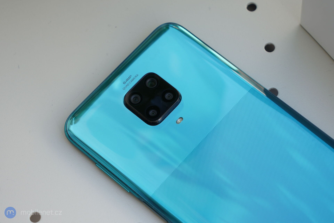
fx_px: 649
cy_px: 112
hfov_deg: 28.8
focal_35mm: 70
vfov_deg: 19.5
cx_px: 167
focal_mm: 70
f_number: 5
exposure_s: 1/160
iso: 200
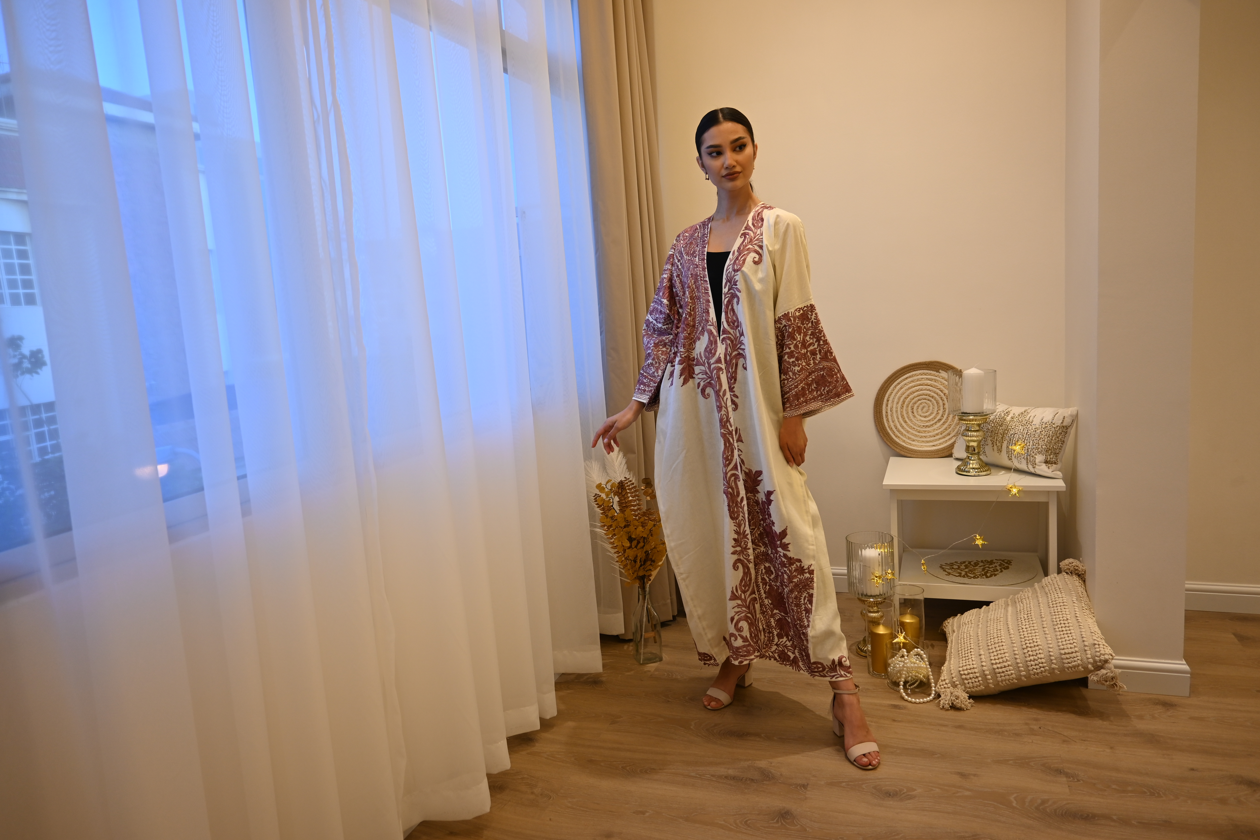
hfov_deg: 73.7
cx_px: 630
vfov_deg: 53.1
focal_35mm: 24
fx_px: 840
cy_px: 420
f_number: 3.5
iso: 180
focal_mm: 16
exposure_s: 1/25
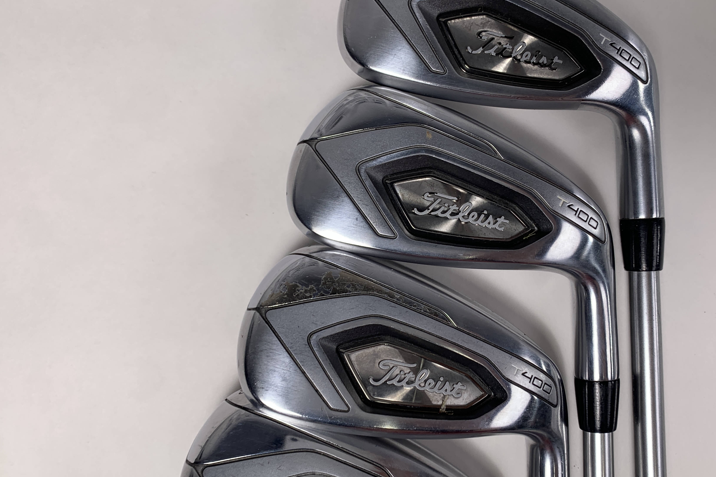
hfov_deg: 57.1
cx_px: 403
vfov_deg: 40.0
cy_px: 226
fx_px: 656
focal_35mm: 33
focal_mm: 4.25
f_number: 1.8
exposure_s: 1/154
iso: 25
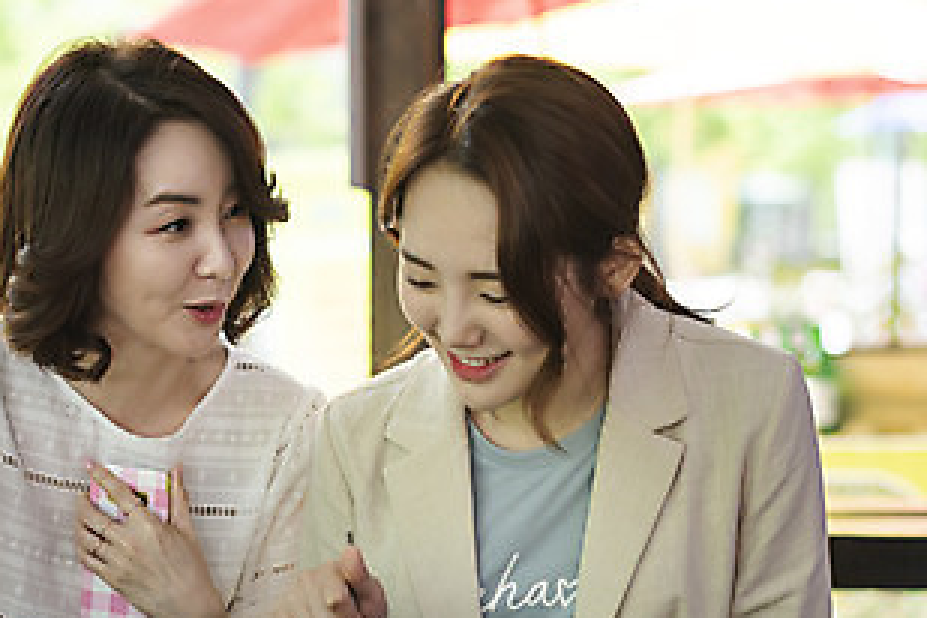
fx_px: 2498
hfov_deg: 20.9
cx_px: 266
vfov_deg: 14.1
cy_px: 444
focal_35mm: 97
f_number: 2.2
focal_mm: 50
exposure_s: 1/1600
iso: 400
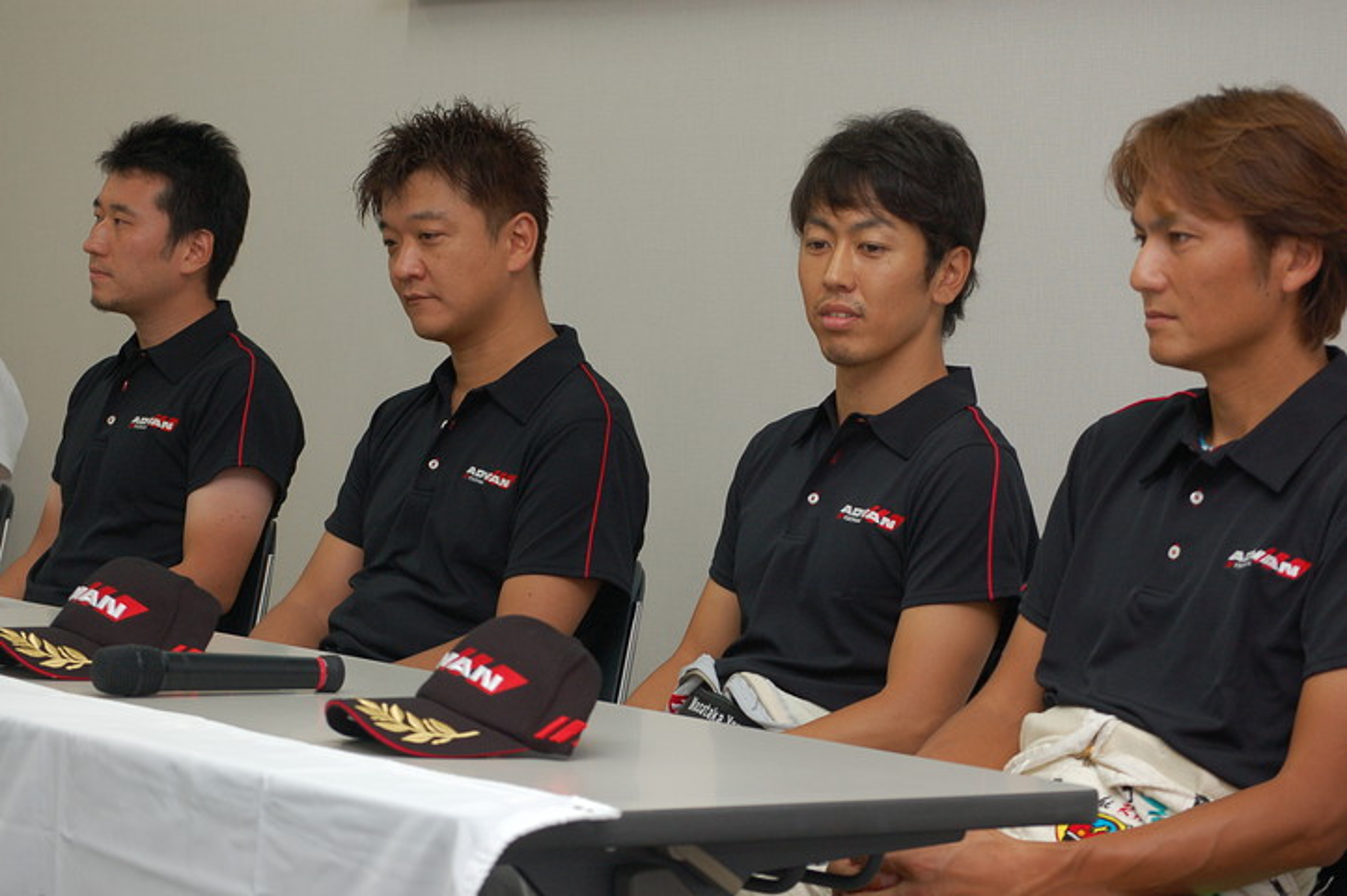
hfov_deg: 20.0
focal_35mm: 102
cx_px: 674
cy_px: 448
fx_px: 3813
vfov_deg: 13.4
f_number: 8
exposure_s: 1/60
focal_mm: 68
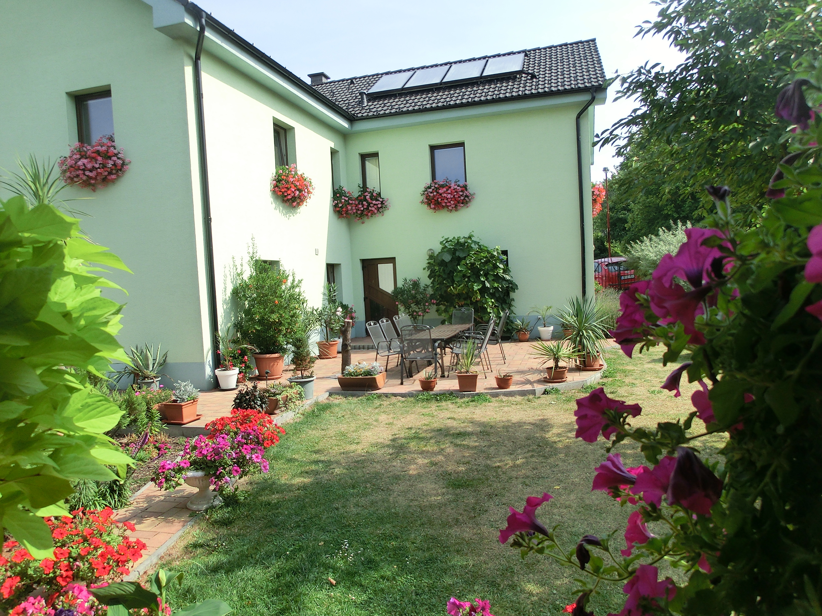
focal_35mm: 24
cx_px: 411
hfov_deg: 71.6
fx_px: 570
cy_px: 308
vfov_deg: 56.8
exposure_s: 1/800
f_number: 3
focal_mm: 4.24
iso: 100
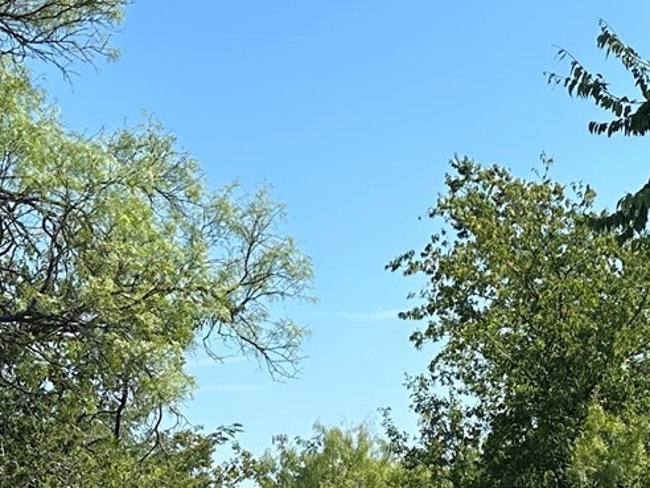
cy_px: 360
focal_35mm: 100
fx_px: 1878
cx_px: 518
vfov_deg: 14.7
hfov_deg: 19.4
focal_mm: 6.86
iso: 80
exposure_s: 1/3597
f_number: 1.78
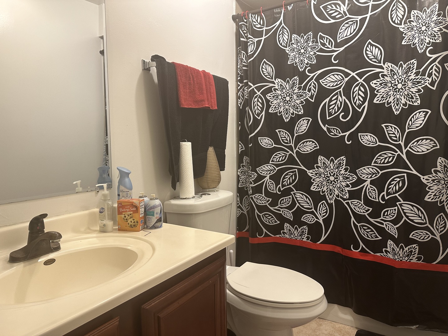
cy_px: 168
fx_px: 311
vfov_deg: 56.8
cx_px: 224
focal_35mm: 24
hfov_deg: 71.6
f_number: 1.78
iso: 160
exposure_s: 1/60
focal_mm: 6.86
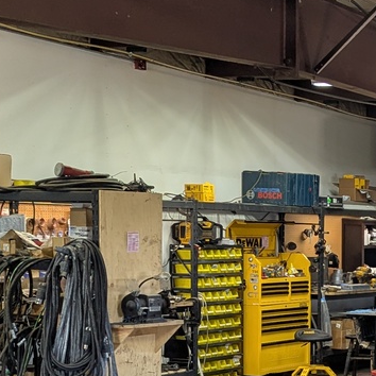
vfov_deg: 20.0
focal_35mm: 86
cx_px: 695
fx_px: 1057
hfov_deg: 16.5
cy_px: 294
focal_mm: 6.81
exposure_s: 1/40
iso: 70
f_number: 1.85
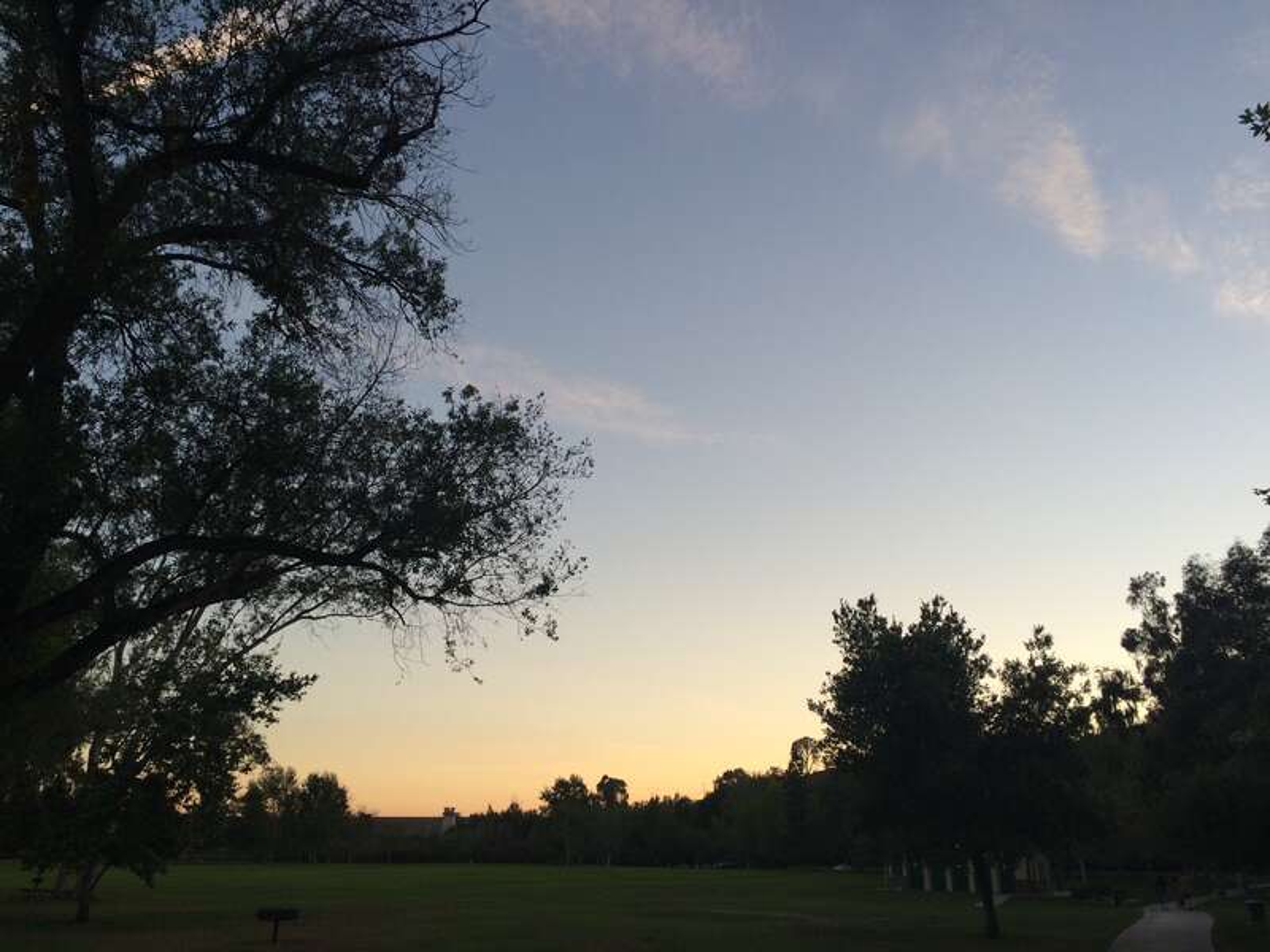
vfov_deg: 48.2
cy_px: 476
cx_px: 635
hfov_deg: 61.7
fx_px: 1064
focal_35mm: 29
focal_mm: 4.15
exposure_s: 1/202
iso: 32
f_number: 2.2
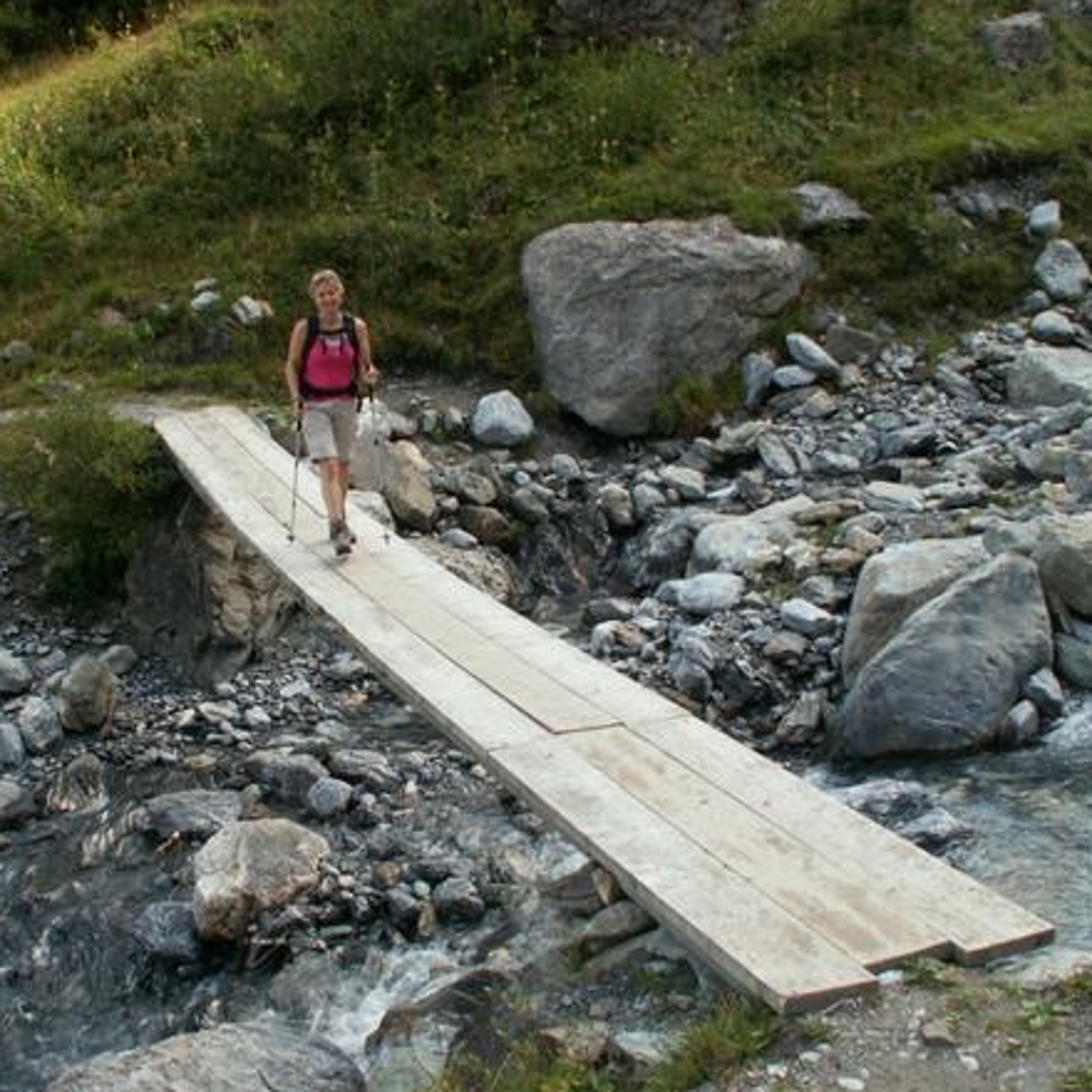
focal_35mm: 45
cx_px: 429
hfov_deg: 37.4
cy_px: 534
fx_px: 1606
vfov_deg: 37.6
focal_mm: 5.86
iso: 50
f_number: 4.5
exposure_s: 1/80
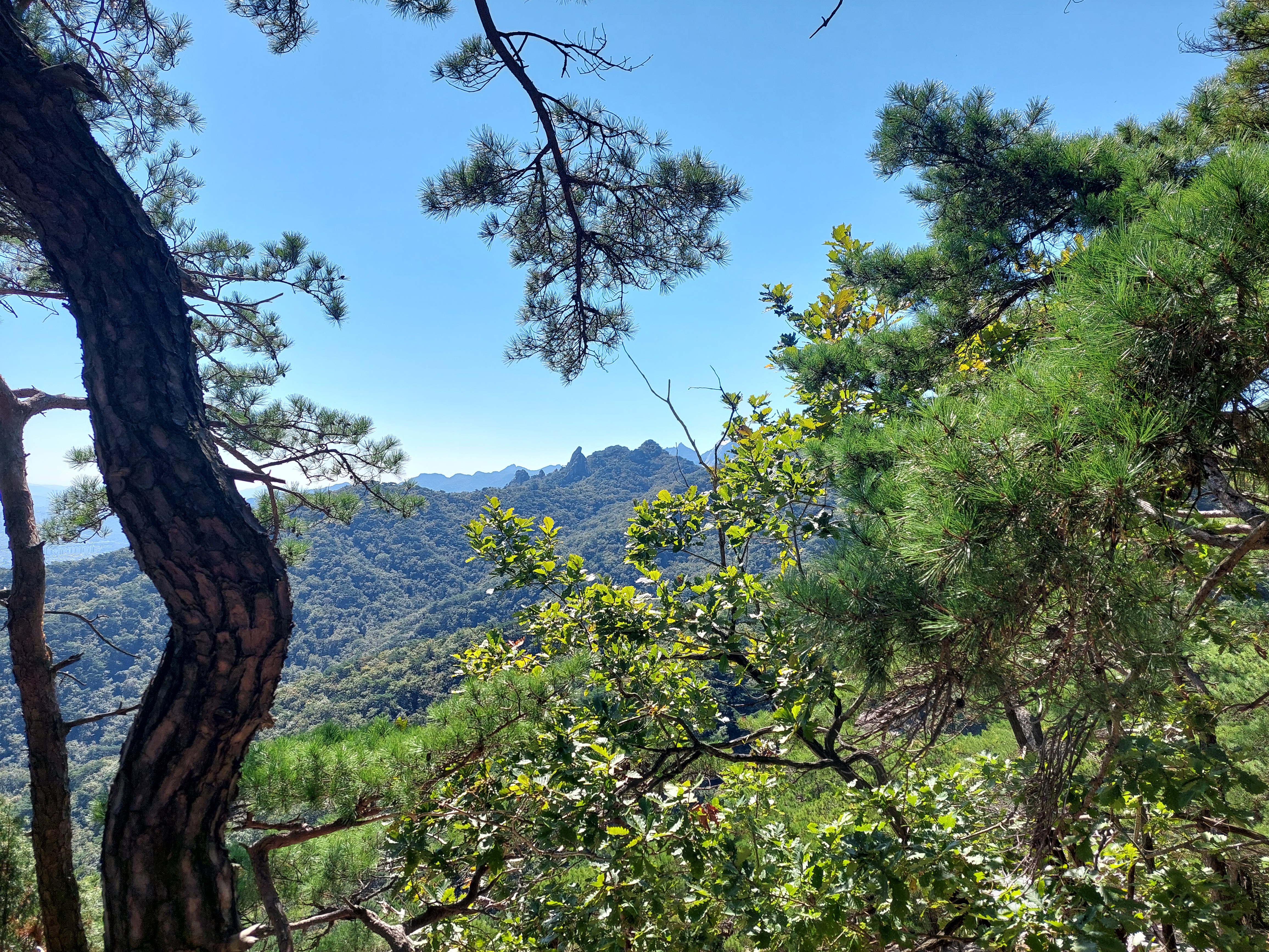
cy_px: 476
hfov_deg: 69.4
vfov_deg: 54.9
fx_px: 916
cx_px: 634
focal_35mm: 25
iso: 40
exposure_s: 1/1235
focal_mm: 5.23
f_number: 1.8
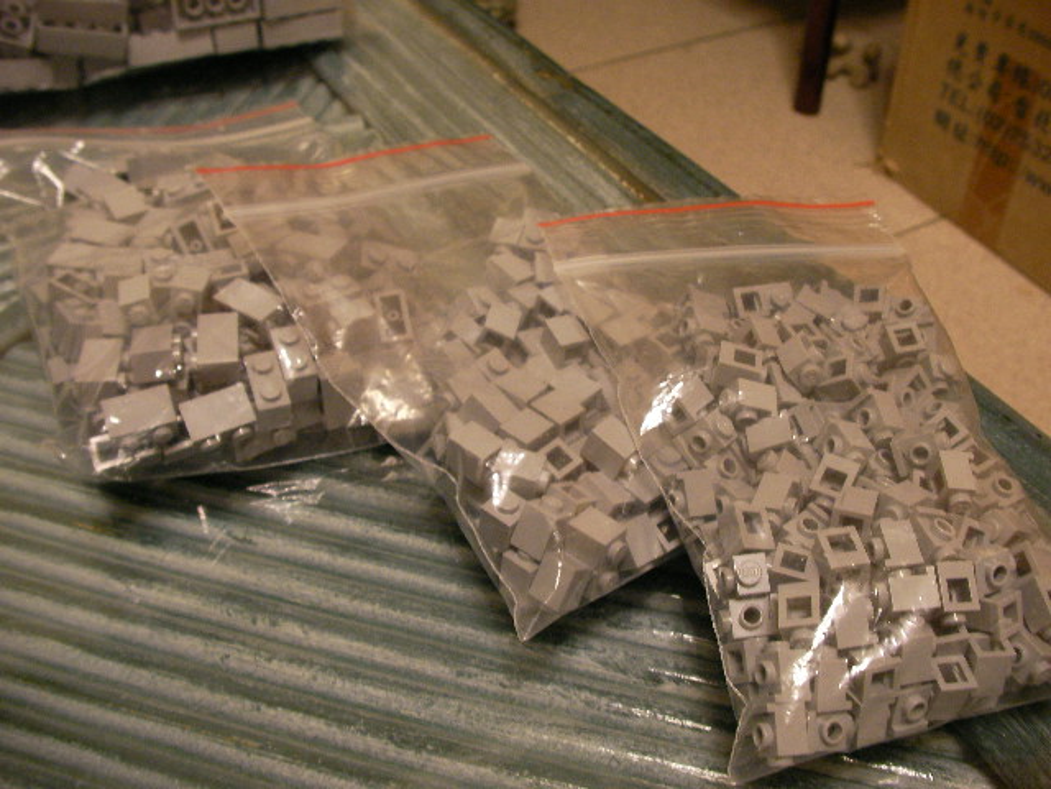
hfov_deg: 49.0
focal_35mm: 38
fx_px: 1154
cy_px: 394
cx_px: 526
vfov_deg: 37.7
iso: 200
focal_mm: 6.3
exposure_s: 1/7
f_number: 3.5
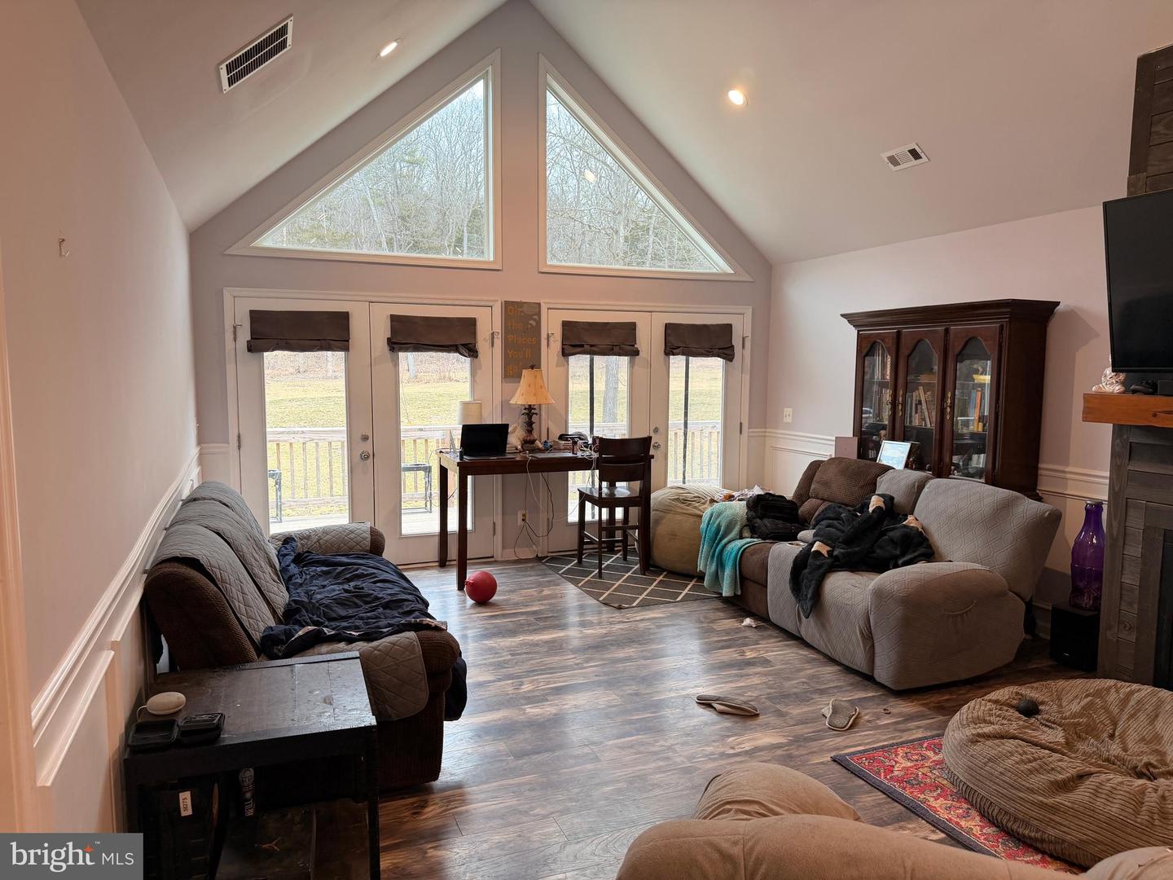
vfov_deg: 56.8
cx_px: 586
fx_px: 813
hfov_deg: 71.6
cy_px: 440
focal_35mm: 24
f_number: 1.78
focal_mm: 6.76
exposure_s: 1/120
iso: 160
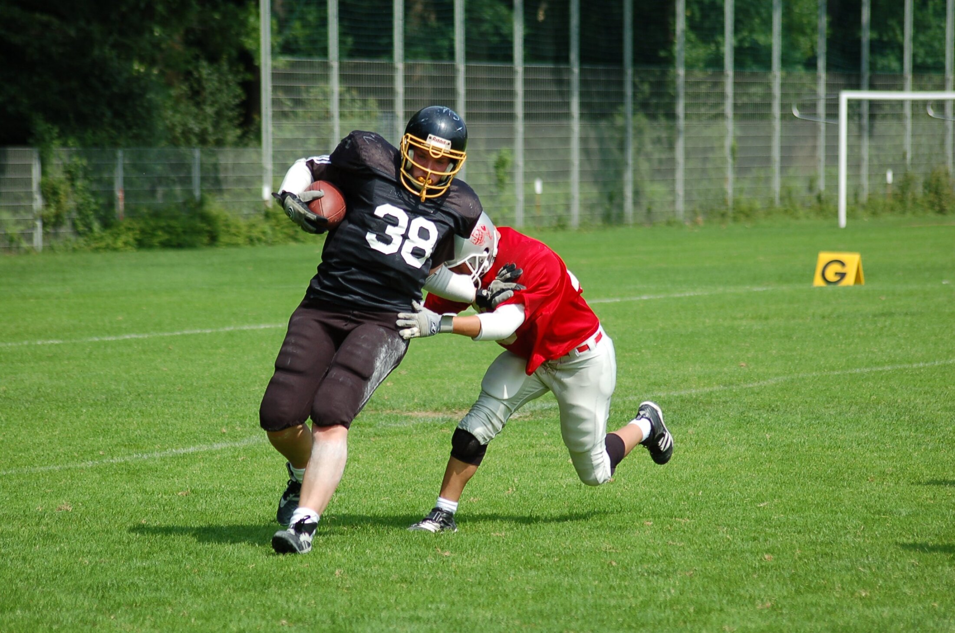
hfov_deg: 10.2
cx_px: 478
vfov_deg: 6.8
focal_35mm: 202
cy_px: 316
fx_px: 5362
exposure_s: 1/1250
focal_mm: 135
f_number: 5
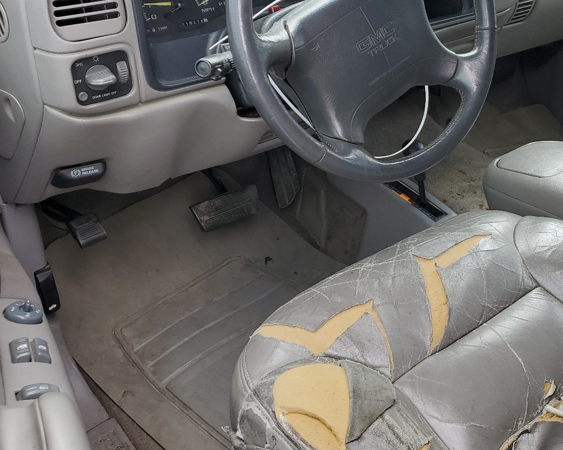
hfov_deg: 45.9
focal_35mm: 39
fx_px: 650
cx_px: 390
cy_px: 174
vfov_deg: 38.0
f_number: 1.5
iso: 50
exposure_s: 1/182
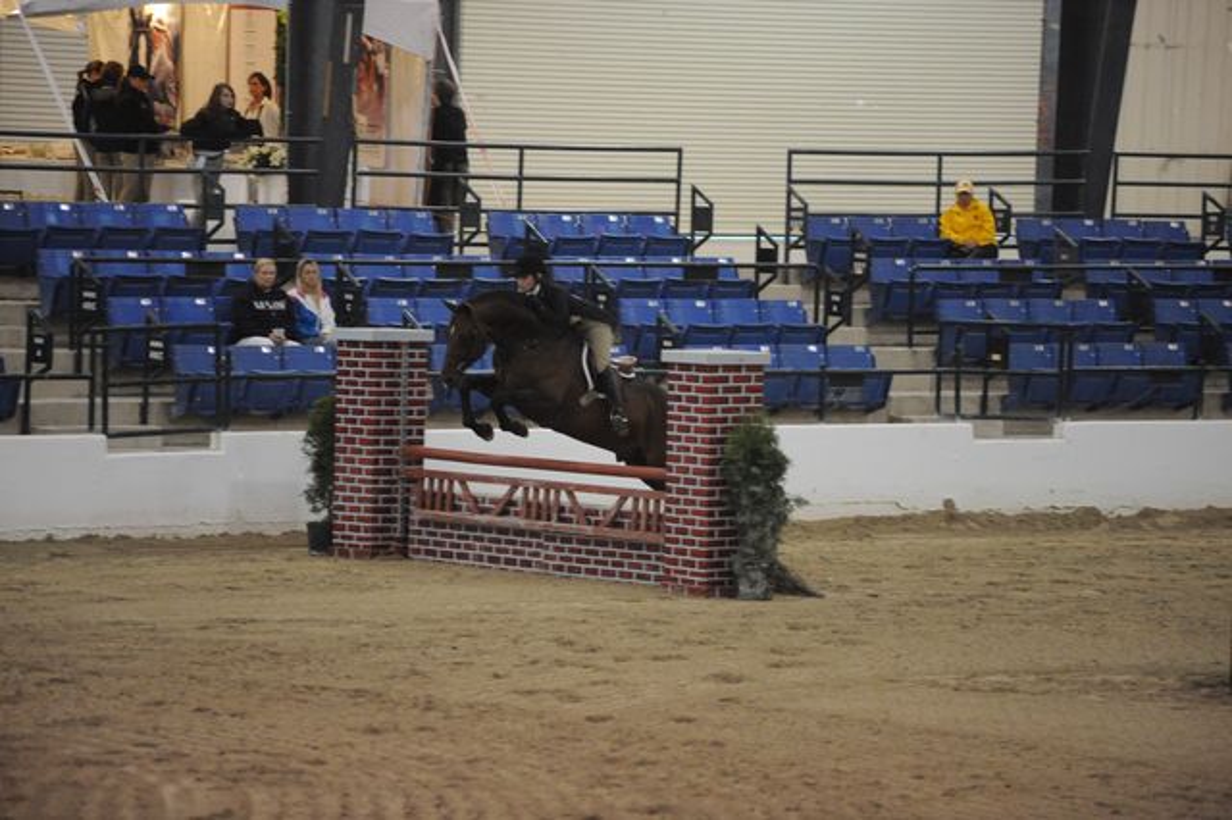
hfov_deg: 10.3
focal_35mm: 200
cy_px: 410
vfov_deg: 6.9
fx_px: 6841
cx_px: 616
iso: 6400
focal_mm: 200
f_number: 2.8
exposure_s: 1/400
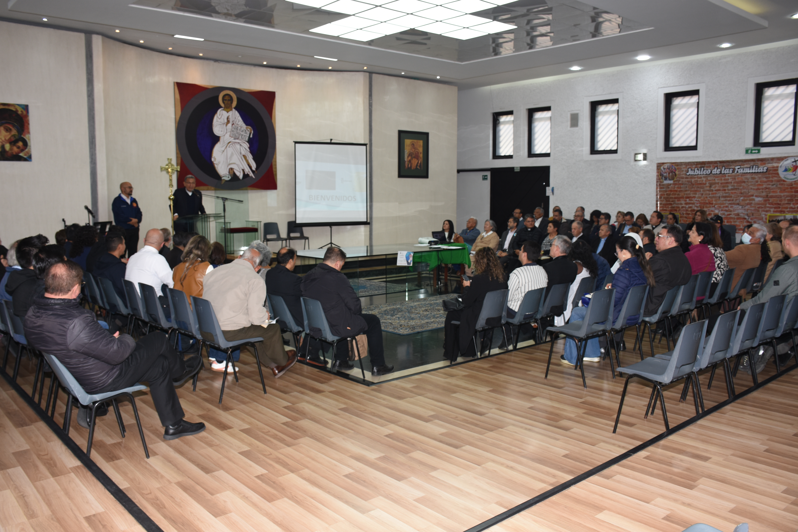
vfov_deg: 43.6
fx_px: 665
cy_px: 266
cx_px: 399
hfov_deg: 61.9
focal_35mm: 30
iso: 250
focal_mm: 20
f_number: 5.6
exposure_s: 1/80
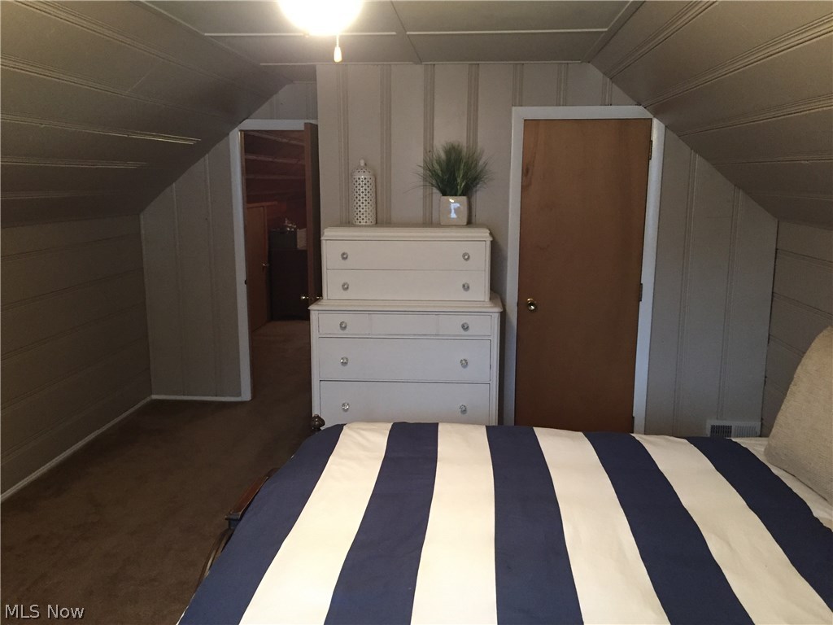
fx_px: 698
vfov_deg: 48.2
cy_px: 312
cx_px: 416
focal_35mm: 29
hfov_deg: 61.7
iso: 250
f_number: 2.2
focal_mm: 4.15
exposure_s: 1/17
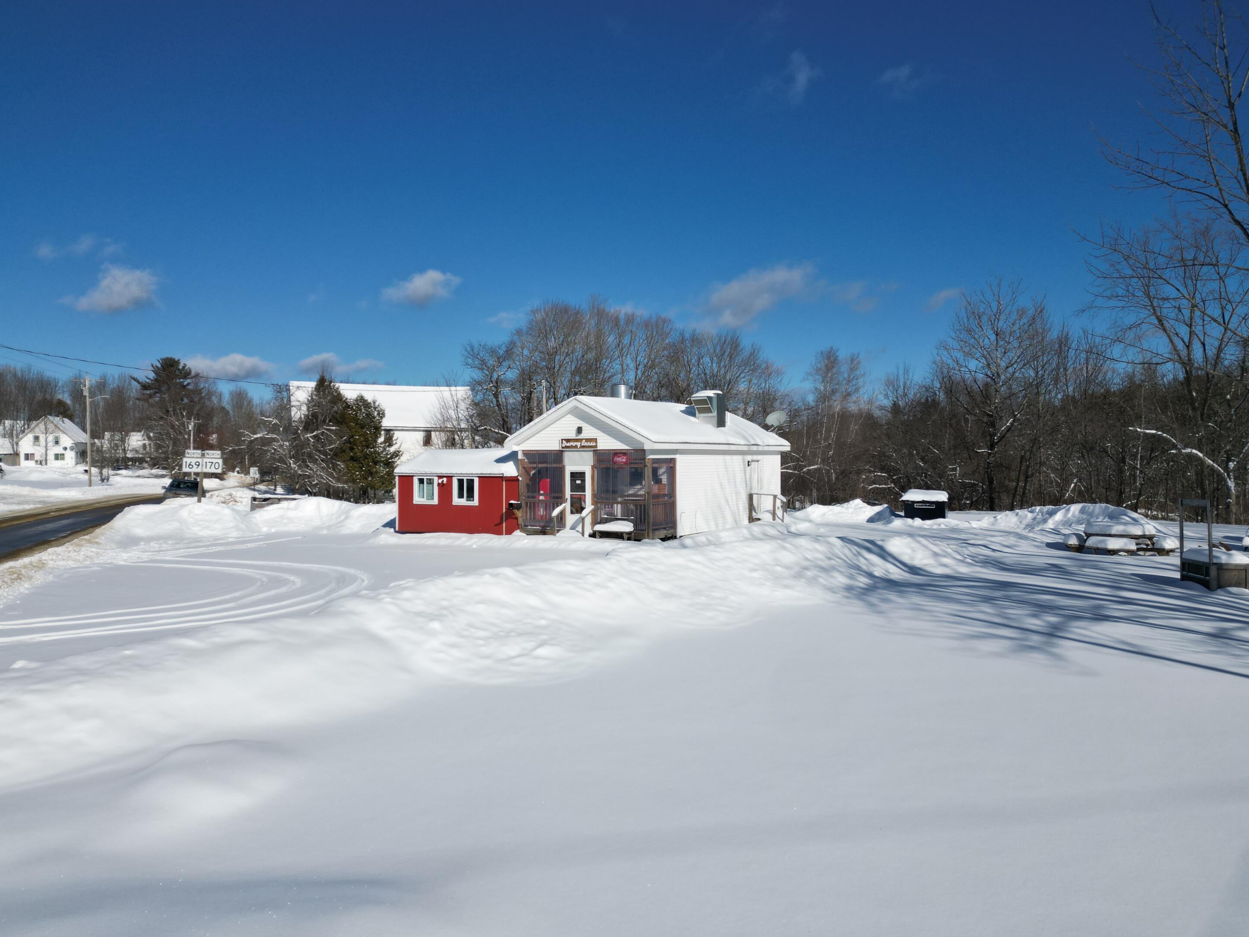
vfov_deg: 54.9
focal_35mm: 25
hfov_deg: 69.4
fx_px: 902
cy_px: 468
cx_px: 608
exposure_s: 1/8000
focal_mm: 6.72
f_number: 1.7
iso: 140
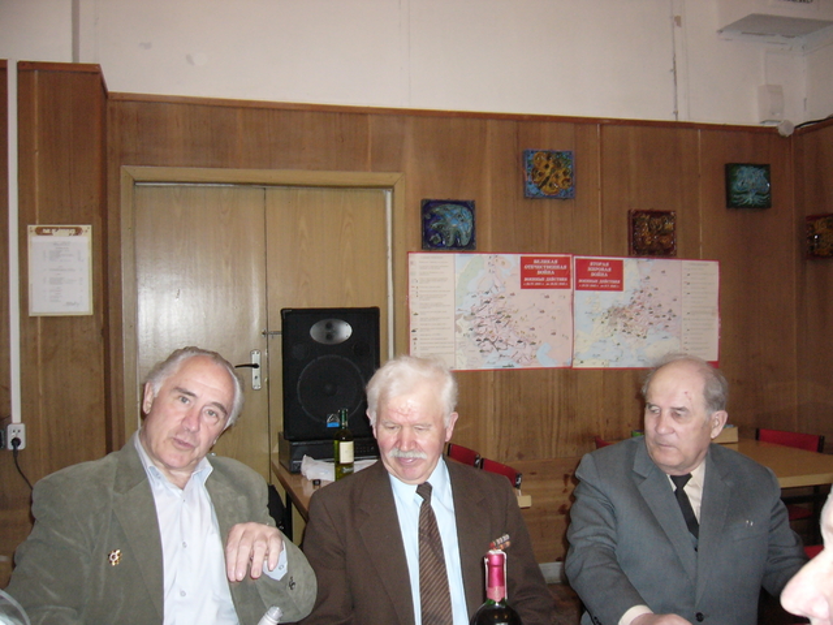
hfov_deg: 52.6
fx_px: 842
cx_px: 416
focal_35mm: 35
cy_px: 312
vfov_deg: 40.7
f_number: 2.8
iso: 200
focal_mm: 5.8
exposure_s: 1/60
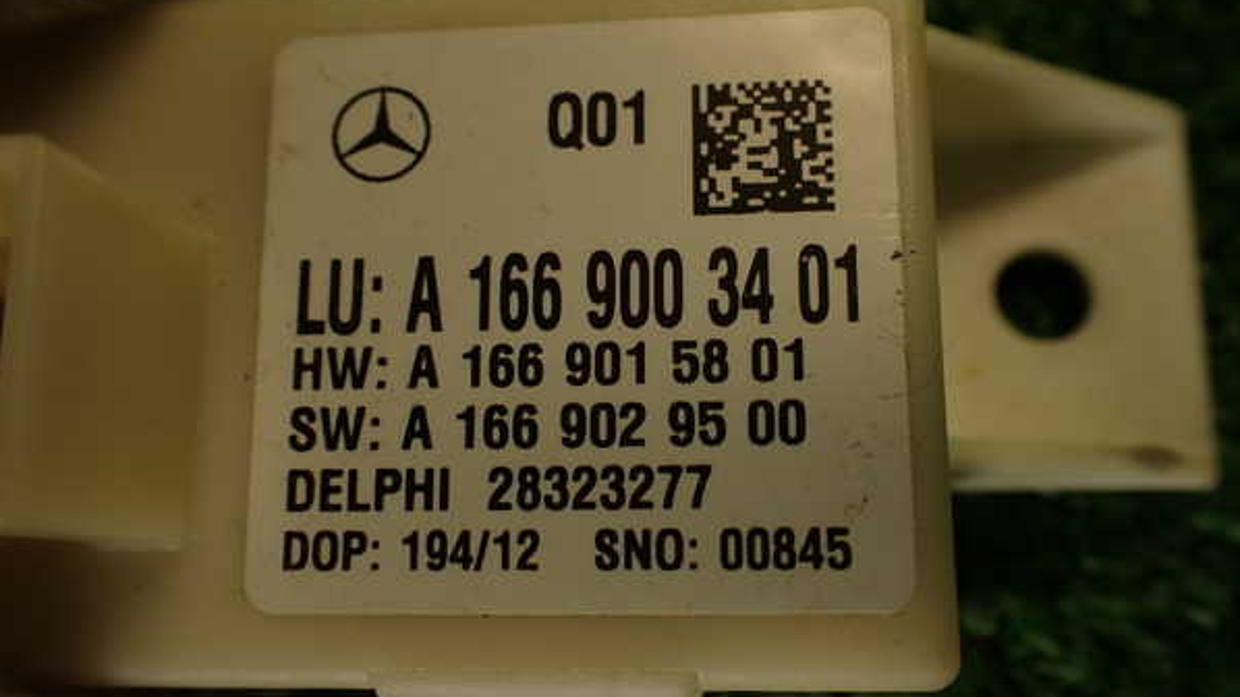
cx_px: 620
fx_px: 1150
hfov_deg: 56.6
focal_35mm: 35
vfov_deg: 33.7
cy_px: 355
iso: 100
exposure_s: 1/60
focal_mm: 5.79
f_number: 2.4
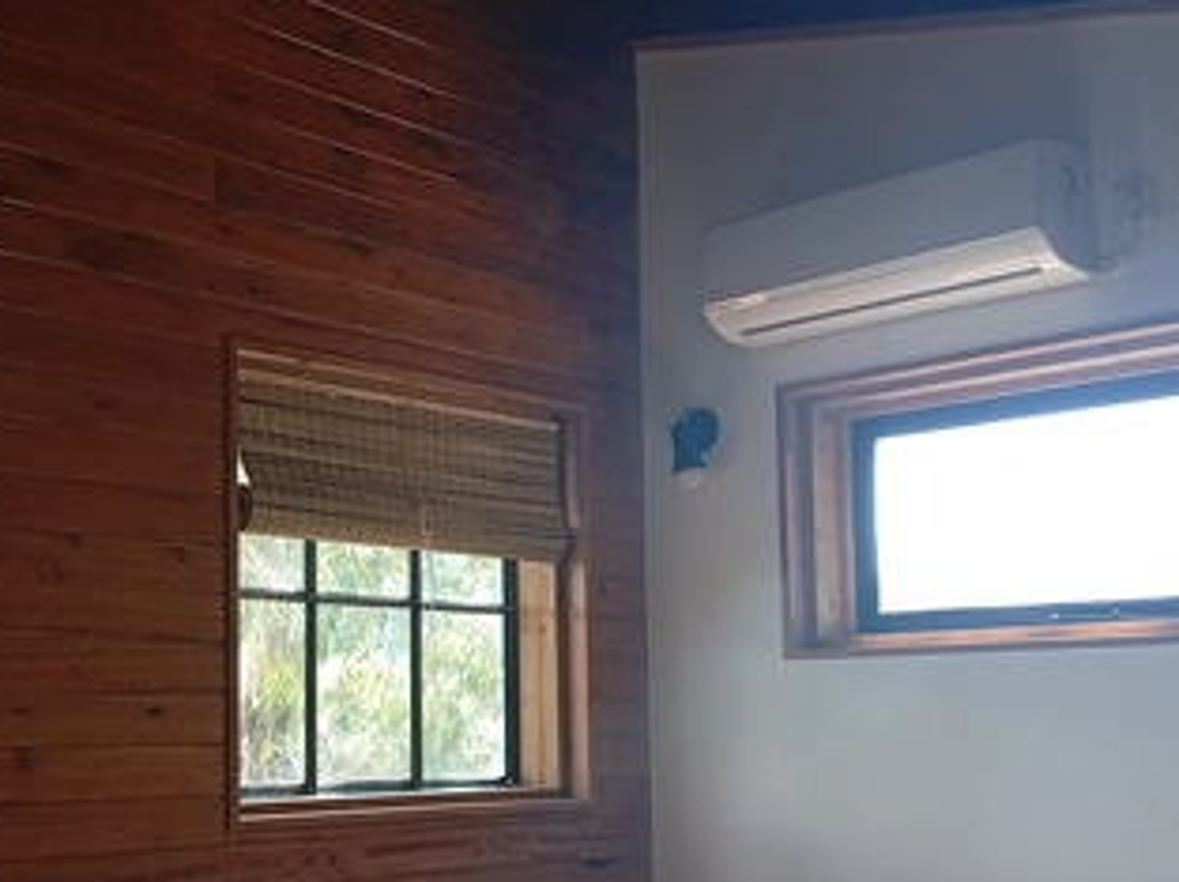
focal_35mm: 38
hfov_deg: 48.7
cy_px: 607
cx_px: 471
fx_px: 1293
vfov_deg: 37.1
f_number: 1.8
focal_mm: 3.98
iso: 114
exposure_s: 1/50
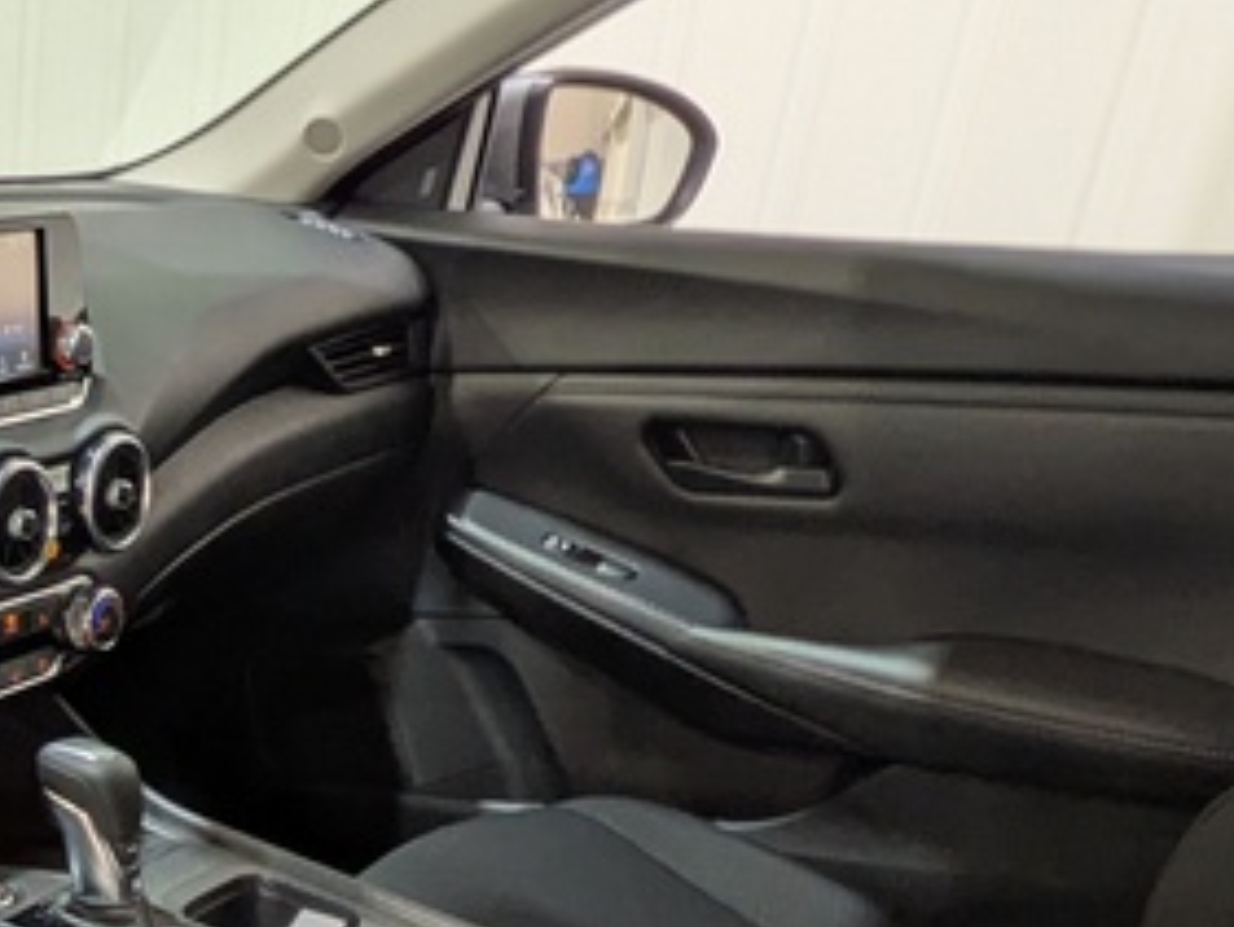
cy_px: 896
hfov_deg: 31.5
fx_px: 1819
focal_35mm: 51
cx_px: -242
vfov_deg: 27.2
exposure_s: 1/25
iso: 62
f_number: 2.2
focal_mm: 1.83
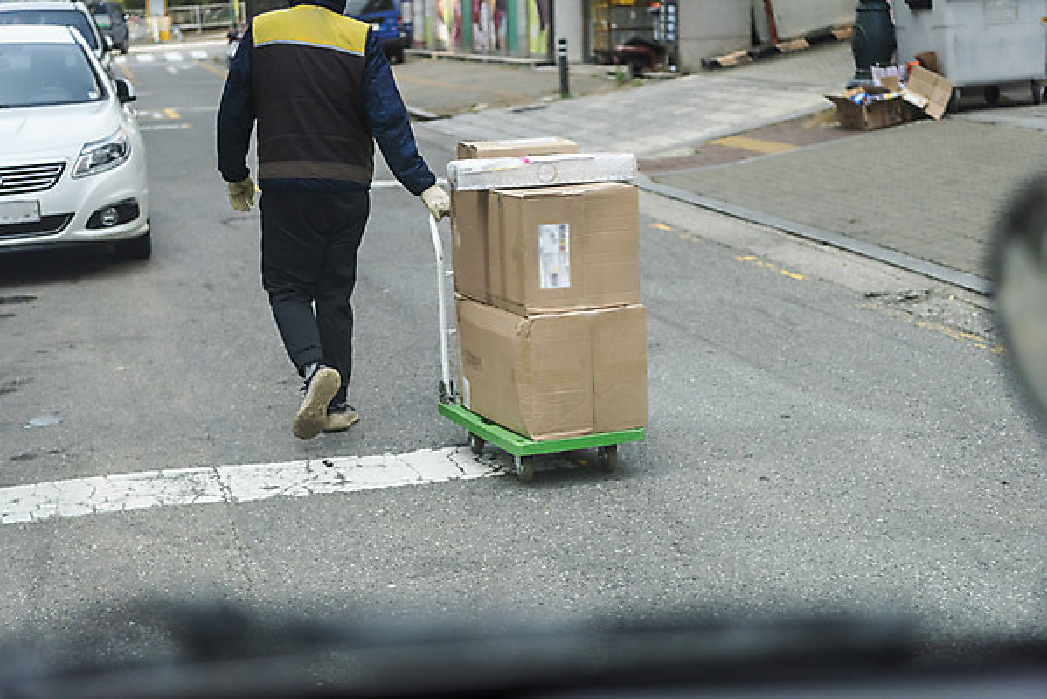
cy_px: 350
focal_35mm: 56
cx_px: 524
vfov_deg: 24.2
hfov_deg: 35.6
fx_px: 1629
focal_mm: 56
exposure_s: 1/8000
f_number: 2.8
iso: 800
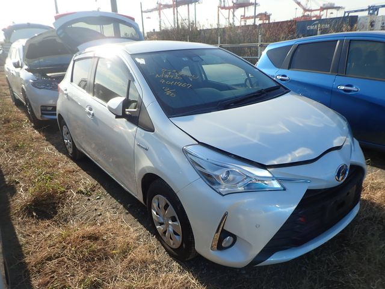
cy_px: 144
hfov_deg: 69.4
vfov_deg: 54.9
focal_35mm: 25
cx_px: 192
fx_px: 278
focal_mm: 4.5
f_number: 2.8
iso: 100
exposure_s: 1/800
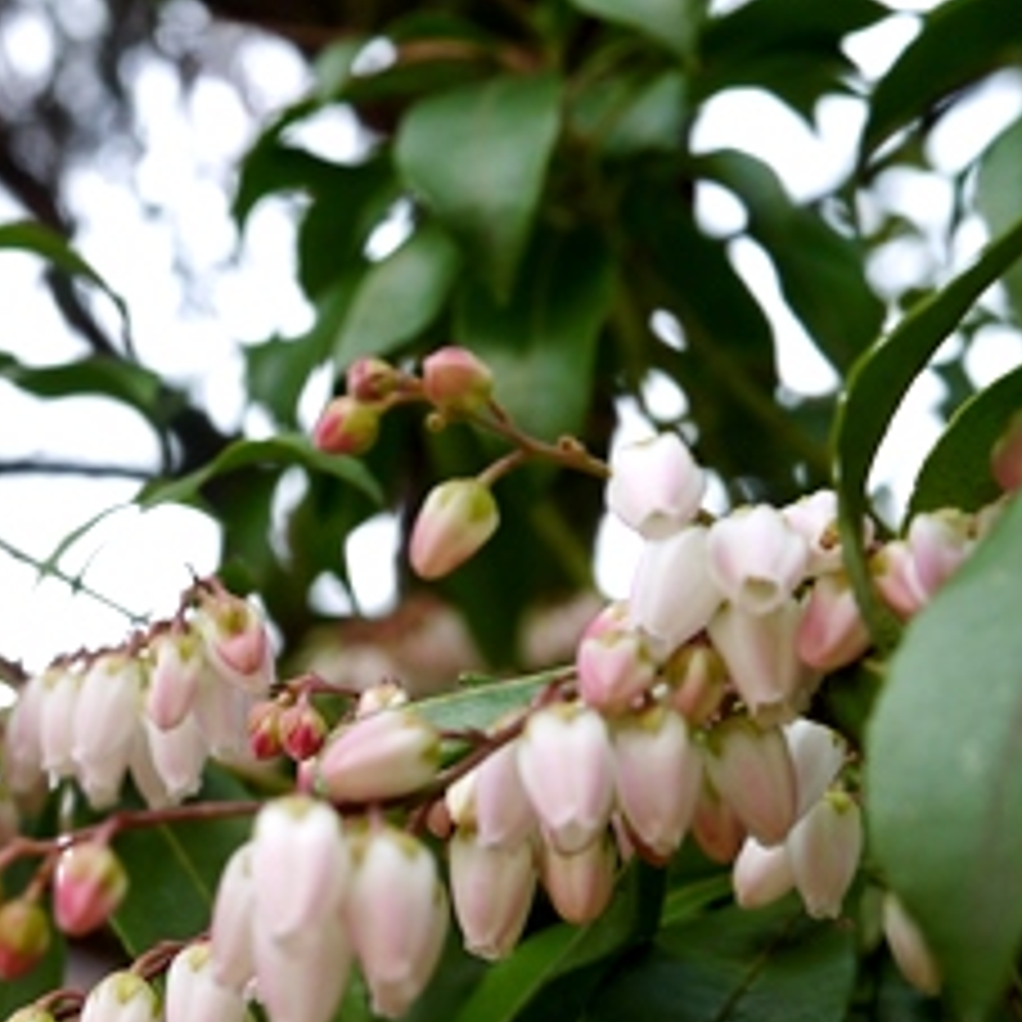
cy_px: 612
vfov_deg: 22.4
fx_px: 2572
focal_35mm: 77
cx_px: -20
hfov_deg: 21.6
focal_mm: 14
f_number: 5
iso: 160
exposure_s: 1/250
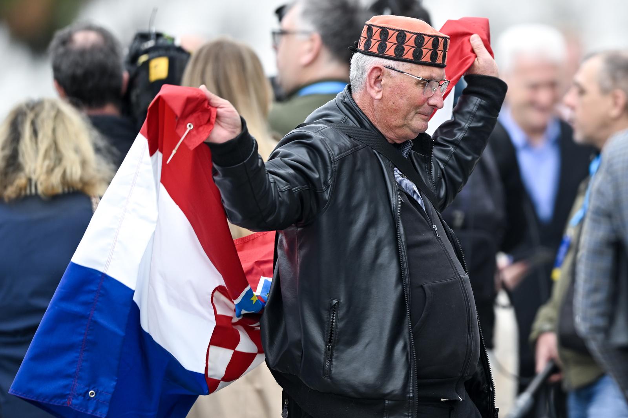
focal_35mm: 400
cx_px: 314
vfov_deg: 3.4
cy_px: 209
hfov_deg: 5.2
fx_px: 6978
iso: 200
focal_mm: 400
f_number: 2.8
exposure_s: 1/640
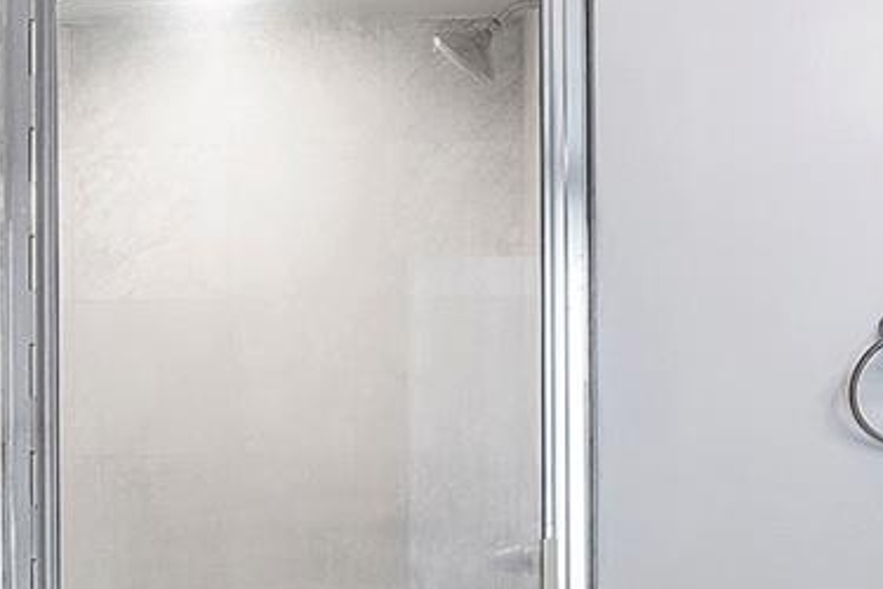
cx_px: 301
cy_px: 495
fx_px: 1570
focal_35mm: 64
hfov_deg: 31.2
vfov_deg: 20.9
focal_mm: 10
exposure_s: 1/3
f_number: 11
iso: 160
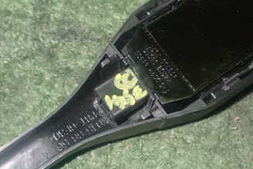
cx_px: 96
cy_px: 110
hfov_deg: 21.4
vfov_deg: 14.4
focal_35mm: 95
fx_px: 668
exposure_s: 1/50
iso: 800
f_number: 9
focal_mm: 9.01
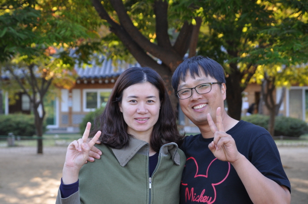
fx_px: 897
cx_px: 154
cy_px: 102
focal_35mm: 105
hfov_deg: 19.5
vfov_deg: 13.0
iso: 400
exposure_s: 1/125
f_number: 5.6
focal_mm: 70
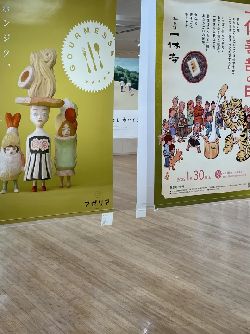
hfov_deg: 27.7
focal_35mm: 52
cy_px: 111
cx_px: 69
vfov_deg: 36.4
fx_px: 501
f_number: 1.6
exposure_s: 1/100
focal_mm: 4.2
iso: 40
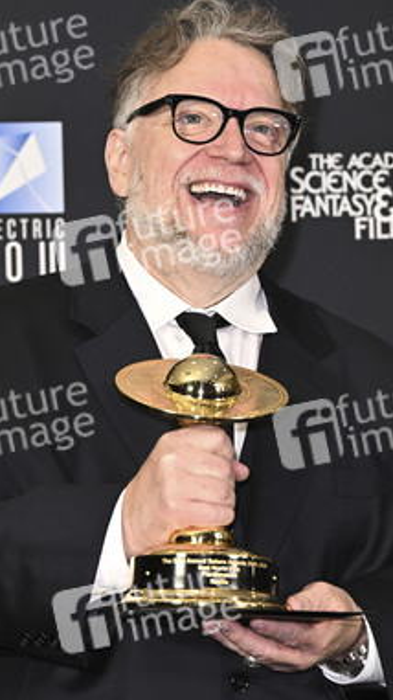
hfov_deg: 12.2
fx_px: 1836
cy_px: 334
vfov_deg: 21.6
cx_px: 200
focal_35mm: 99
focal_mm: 90
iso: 2000
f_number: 5
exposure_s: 1/320
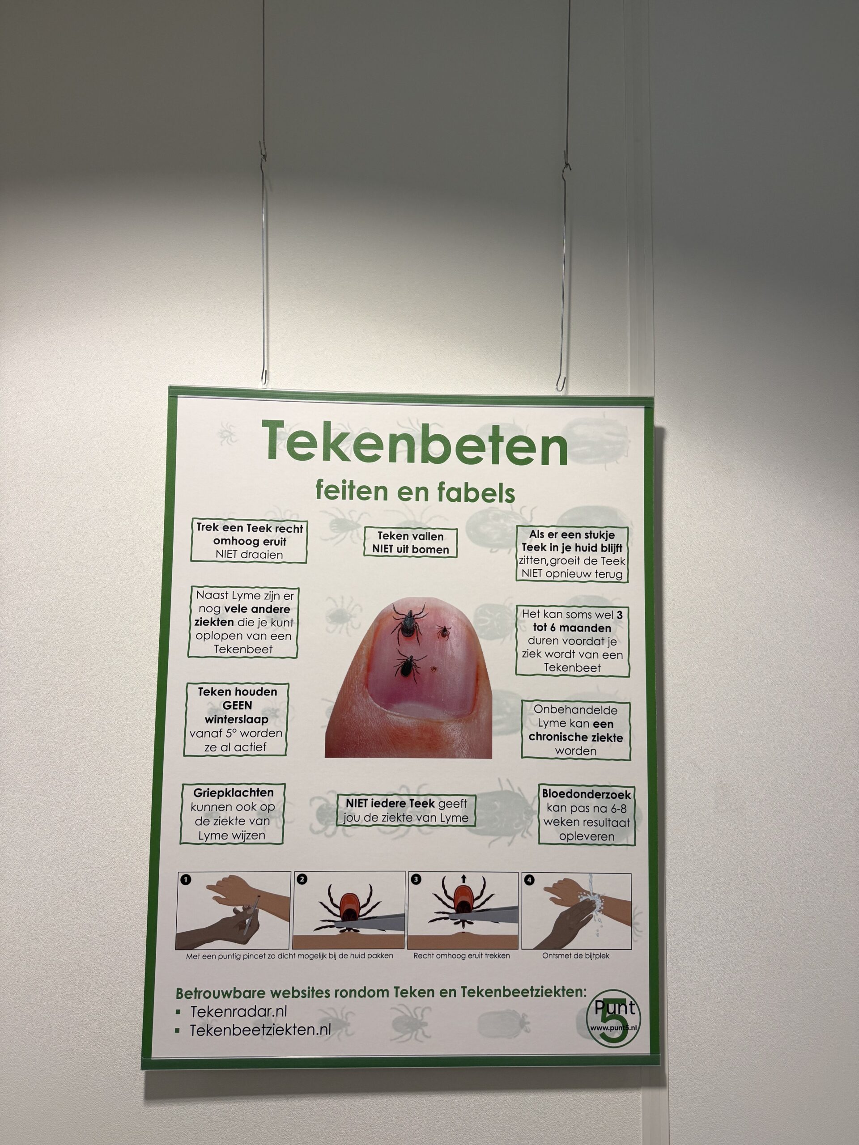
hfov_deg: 56.8
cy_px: 572
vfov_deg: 71.6
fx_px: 794
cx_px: 430
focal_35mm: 24
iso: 125
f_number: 1.78
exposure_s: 1/100
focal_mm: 6.76
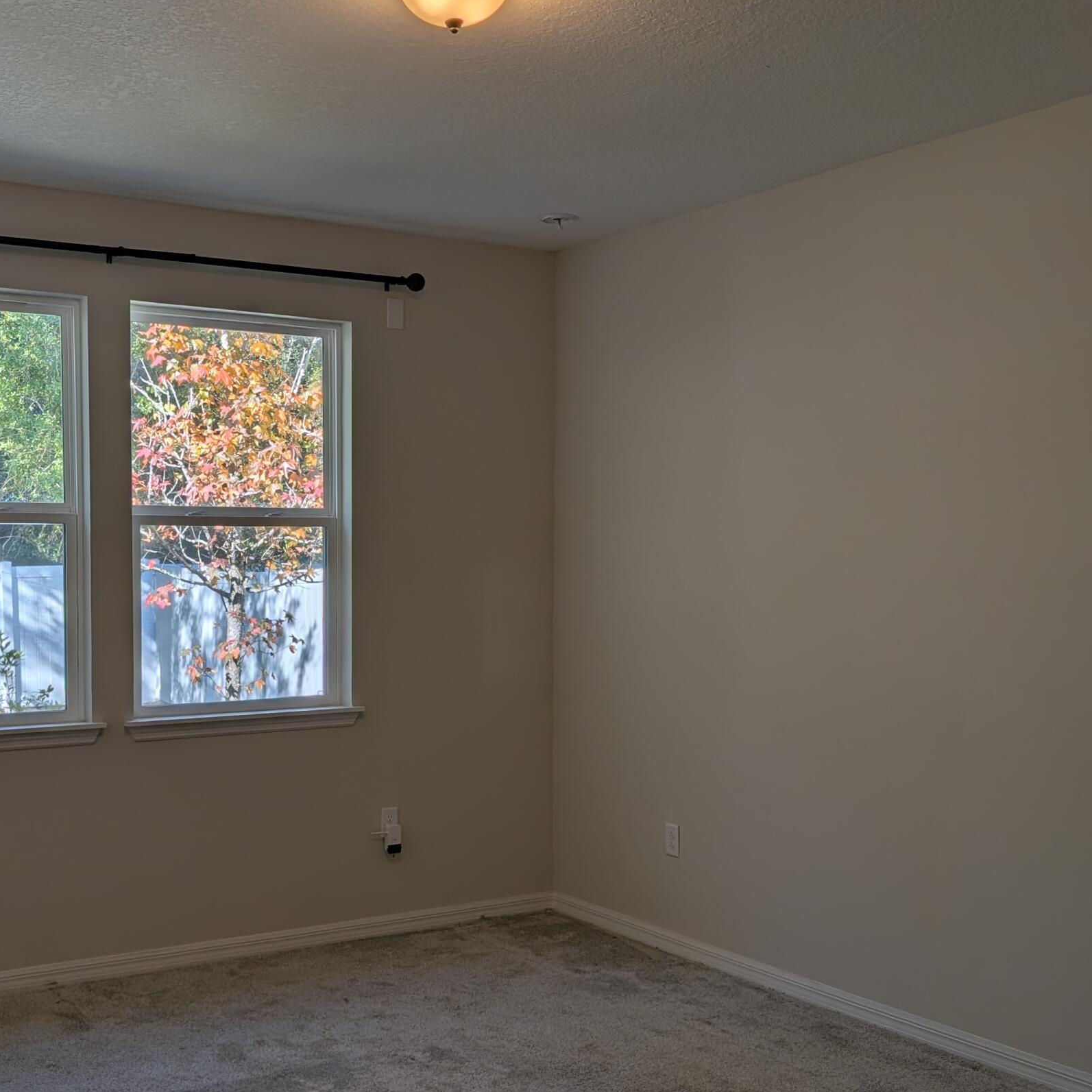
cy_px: 629
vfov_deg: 41.7
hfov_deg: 41.5
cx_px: 401
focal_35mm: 40
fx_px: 1428
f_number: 1.68
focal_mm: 6.9
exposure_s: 1/752
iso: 24
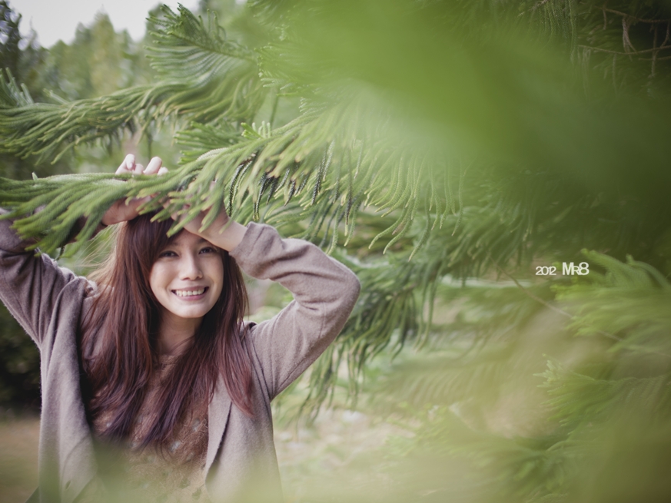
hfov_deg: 34.9
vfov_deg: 26.6
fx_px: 1066
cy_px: 251
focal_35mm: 55
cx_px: 358
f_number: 1.4
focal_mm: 50
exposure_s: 1/125
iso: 200
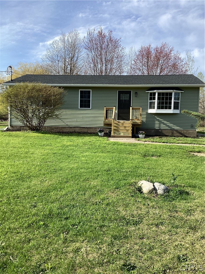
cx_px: 102
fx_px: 245
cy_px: 137
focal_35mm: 31
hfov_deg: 45.4
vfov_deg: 58.4
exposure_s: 1/831
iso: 25
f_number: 2.4
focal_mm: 3.3
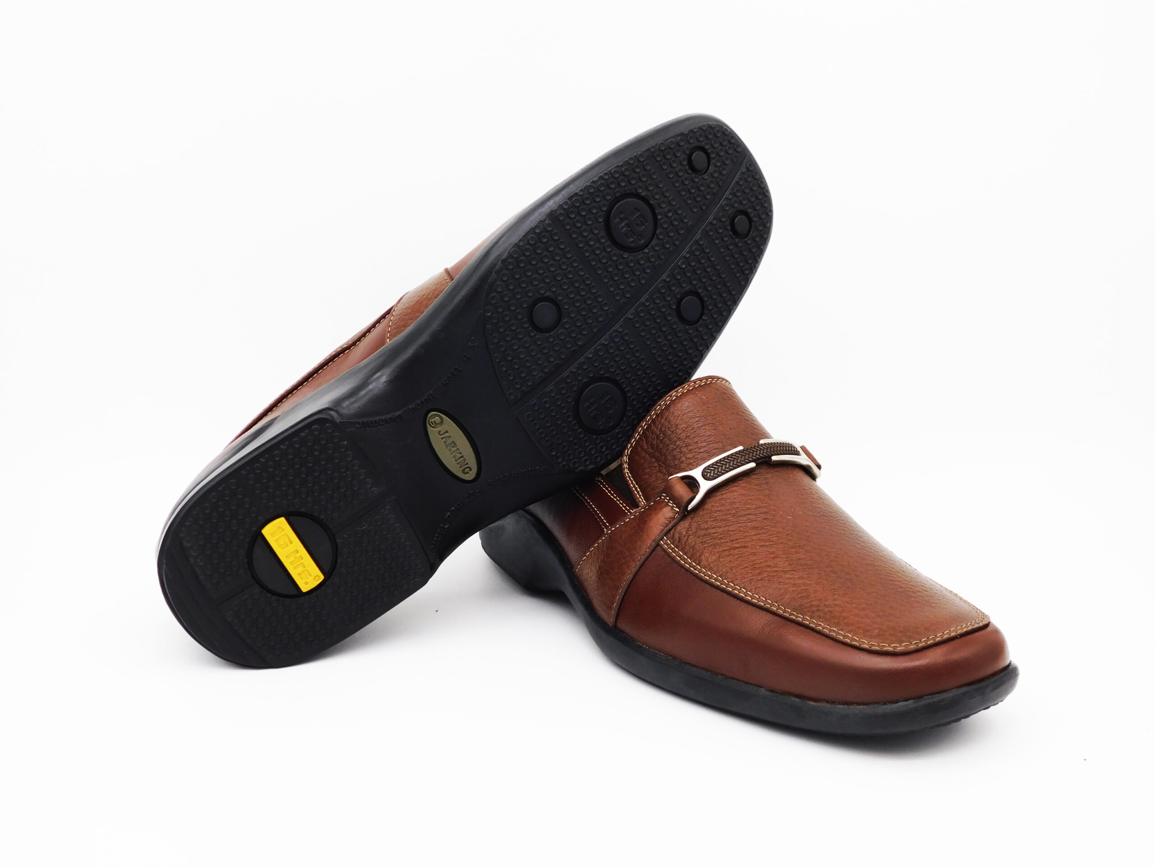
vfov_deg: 36.0
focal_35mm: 40
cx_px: 578
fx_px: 1335
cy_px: 434
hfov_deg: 46.8
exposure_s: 1/320
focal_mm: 7.1
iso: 125
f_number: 3.6
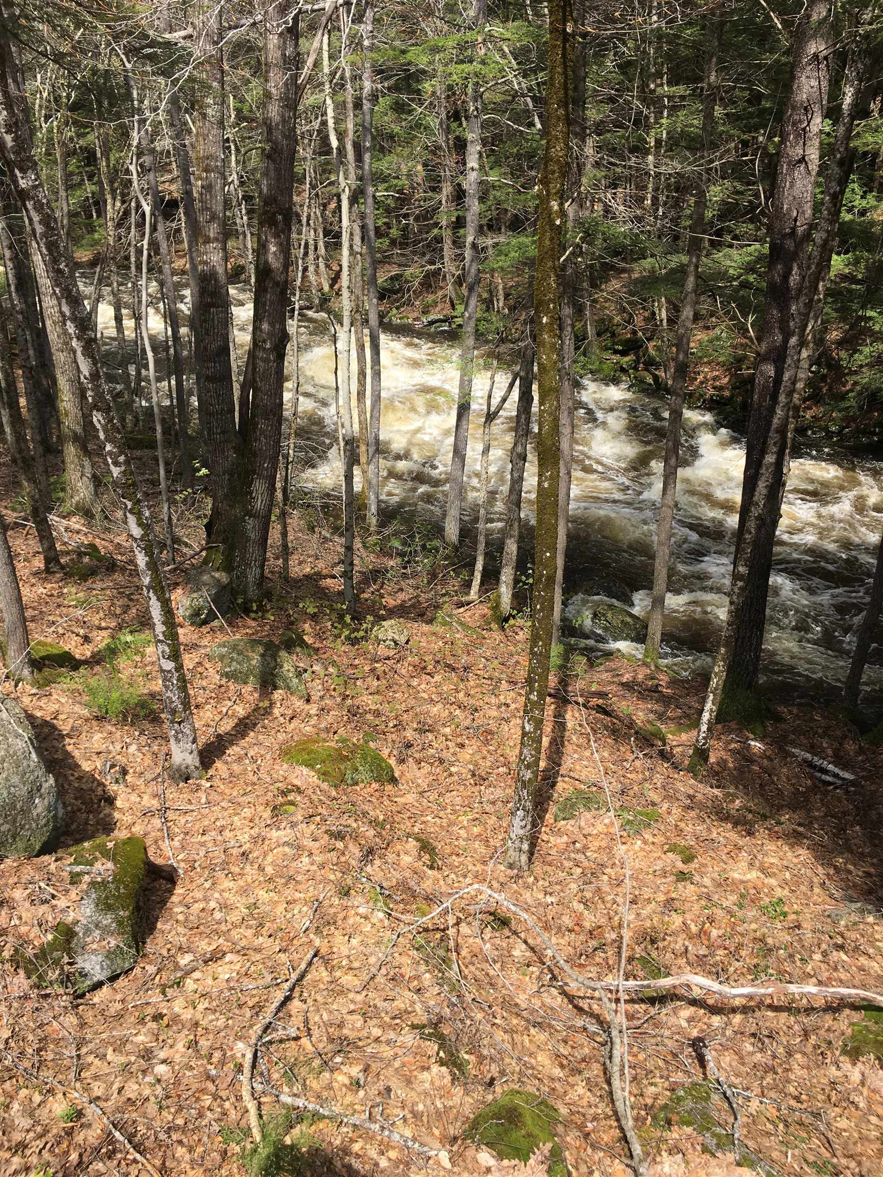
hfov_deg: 48.2
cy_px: 588
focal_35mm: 29
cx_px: 442
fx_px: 986
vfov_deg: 61.7
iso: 25
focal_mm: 4.15
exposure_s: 1/950
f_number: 2.2
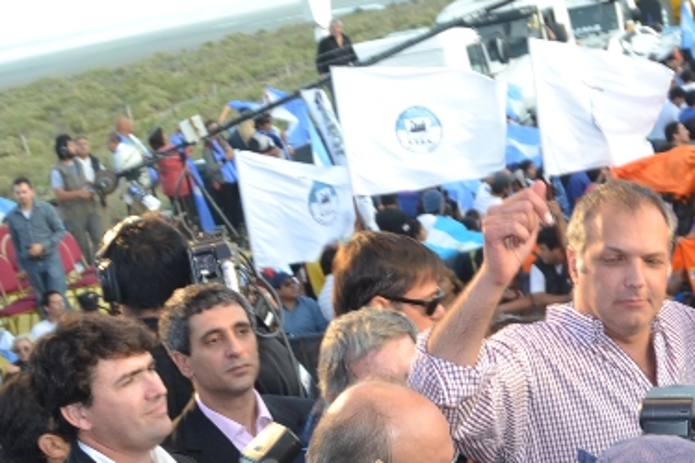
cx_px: 578
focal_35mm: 77
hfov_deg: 25.8
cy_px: 317
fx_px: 1486
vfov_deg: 17.6
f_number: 5.6
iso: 220
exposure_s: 1/125
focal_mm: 24
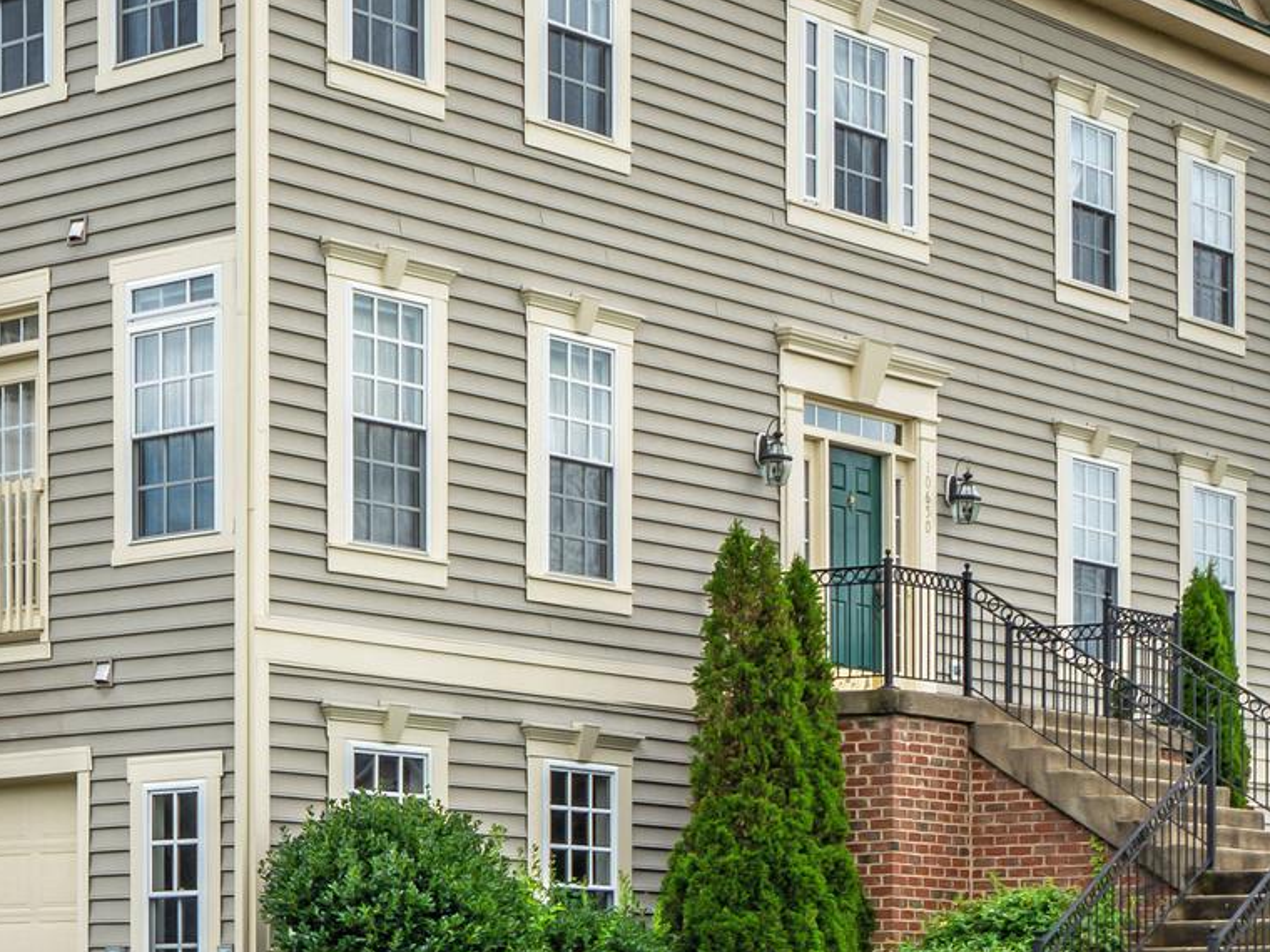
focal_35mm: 97
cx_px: 310
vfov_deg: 15.1
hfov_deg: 20.1
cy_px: 129
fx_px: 3559
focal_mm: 18
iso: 100
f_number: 4
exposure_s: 1/3200
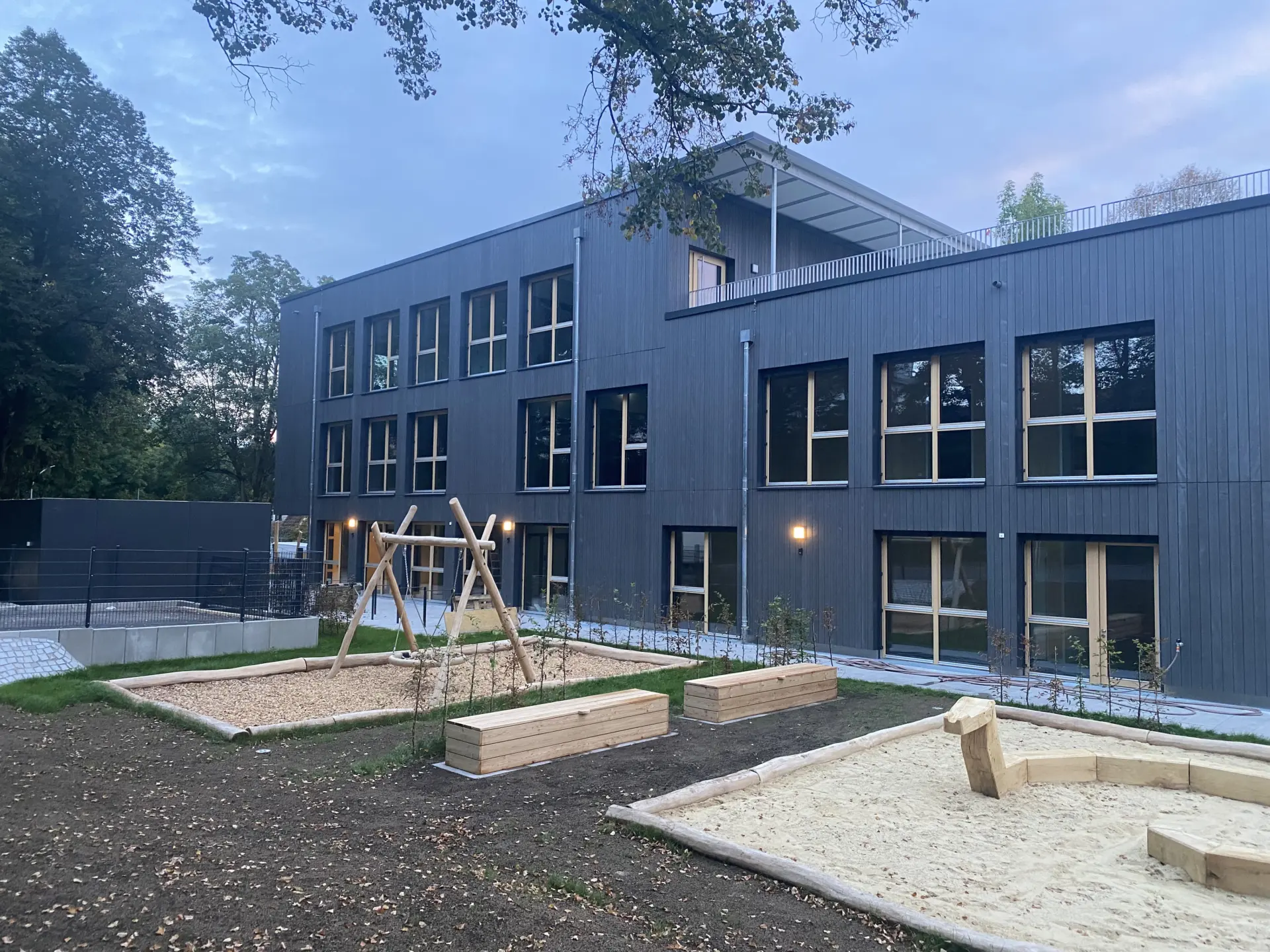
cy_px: 476
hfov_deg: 67.3
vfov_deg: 53.1
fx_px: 954
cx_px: 635
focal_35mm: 26
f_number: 1.8
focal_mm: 4.25
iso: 160
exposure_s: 1/60
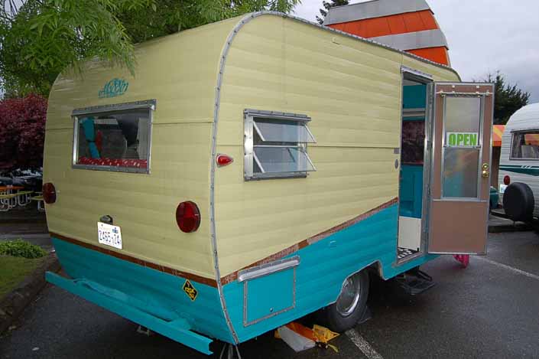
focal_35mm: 30
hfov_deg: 62.0
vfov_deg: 43.5
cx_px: 270
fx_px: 449
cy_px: 180
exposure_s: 1/500
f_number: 7.1
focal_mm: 20
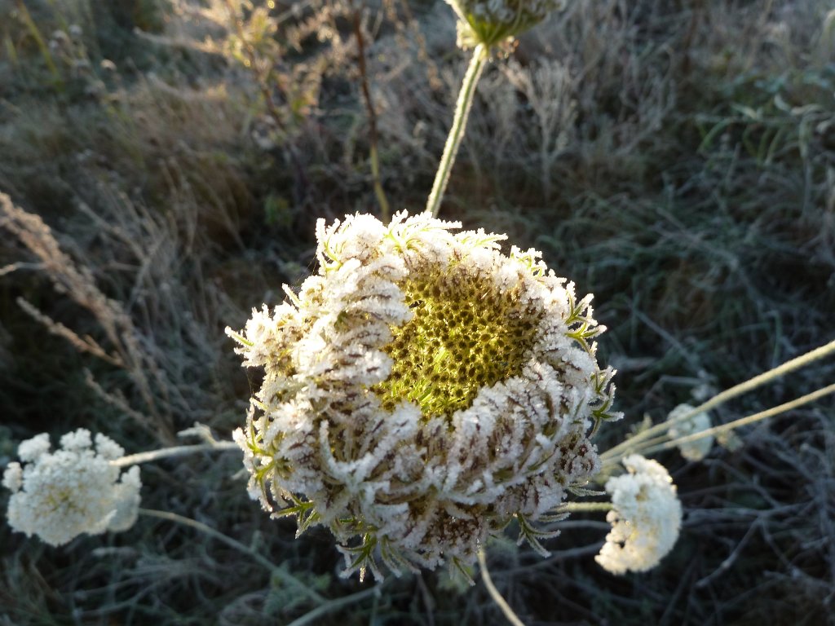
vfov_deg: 54.9
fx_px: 603
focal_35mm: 25
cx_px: 418
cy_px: 313
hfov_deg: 69.4
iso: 80
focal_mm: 4.1
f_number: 3.5
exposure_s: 1/100
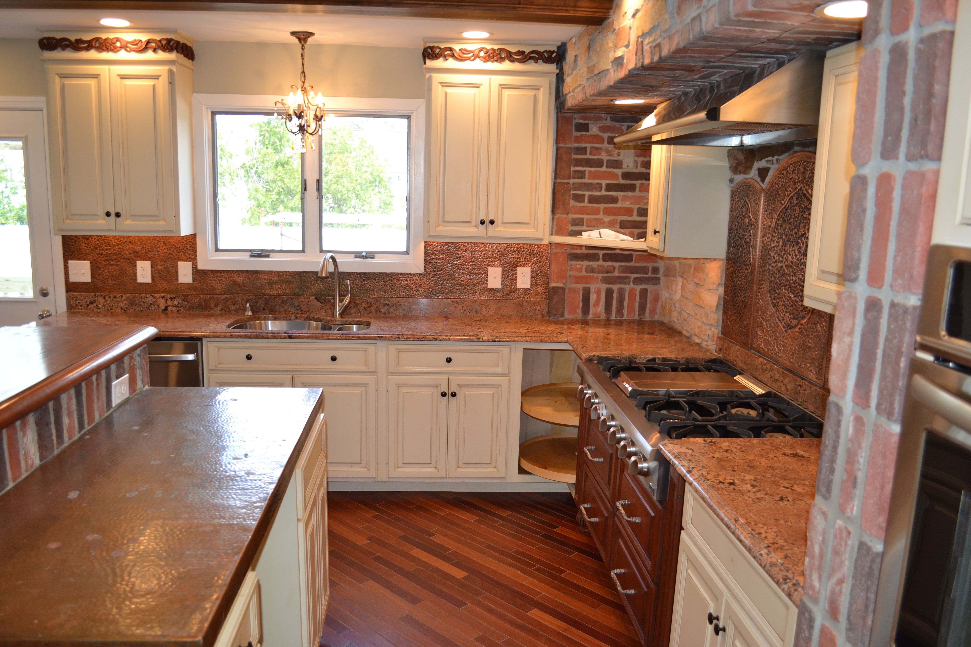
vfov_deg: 47.9
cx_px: 486
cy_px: 324
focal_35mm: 27
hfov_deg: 67.4
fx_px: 728
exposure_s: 1/100
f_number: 4
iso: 400
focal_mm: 18
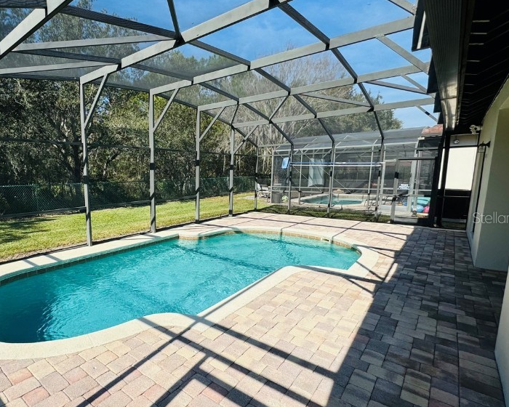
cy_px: 217
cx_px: 169
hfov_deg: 77.7
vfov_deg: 68.0
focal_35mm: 20
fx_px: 301
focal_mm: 2.22
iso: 40
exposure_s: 1/1236
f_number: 2.2
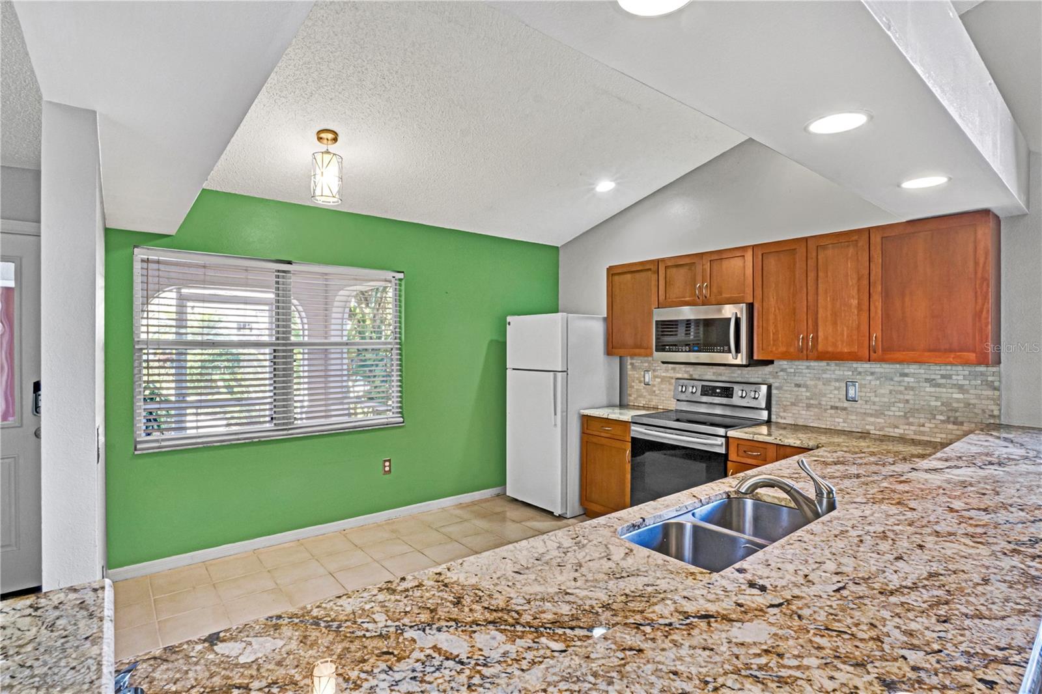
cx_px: 521
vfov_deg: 72.0
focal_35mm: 16
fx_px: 477
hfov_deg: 95.0
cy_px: 347
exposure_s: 1/13
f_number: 16
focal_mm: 11
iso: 500
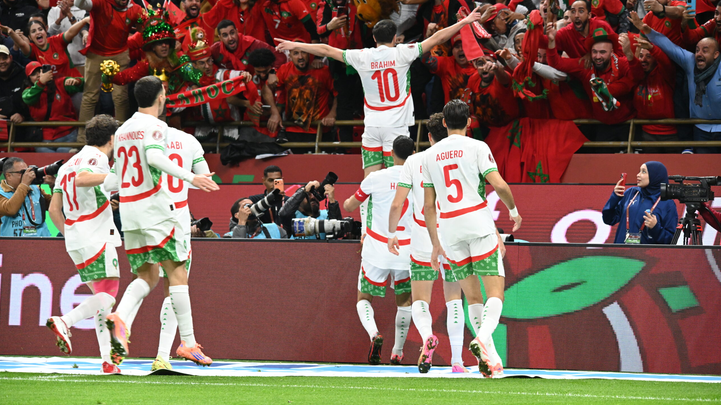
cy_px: 203
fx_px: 4417
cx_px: 360
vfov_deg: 5.3
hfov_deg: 9.3
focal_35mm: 231
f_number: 5.6
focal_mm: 220
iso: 4000
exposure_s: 1/400
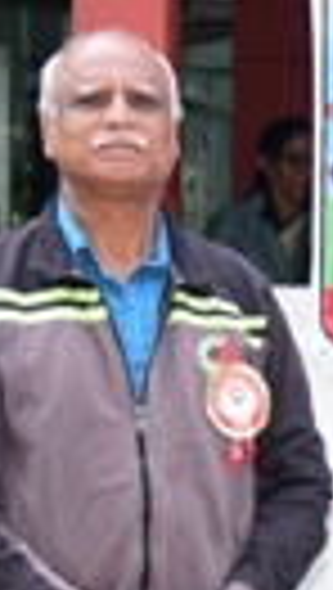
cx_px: 891
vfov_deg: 11.0
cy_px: 525
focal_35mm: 195
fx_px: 3051
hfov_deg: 5.9
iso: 250
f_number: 4
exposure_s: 1/160
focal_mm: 38
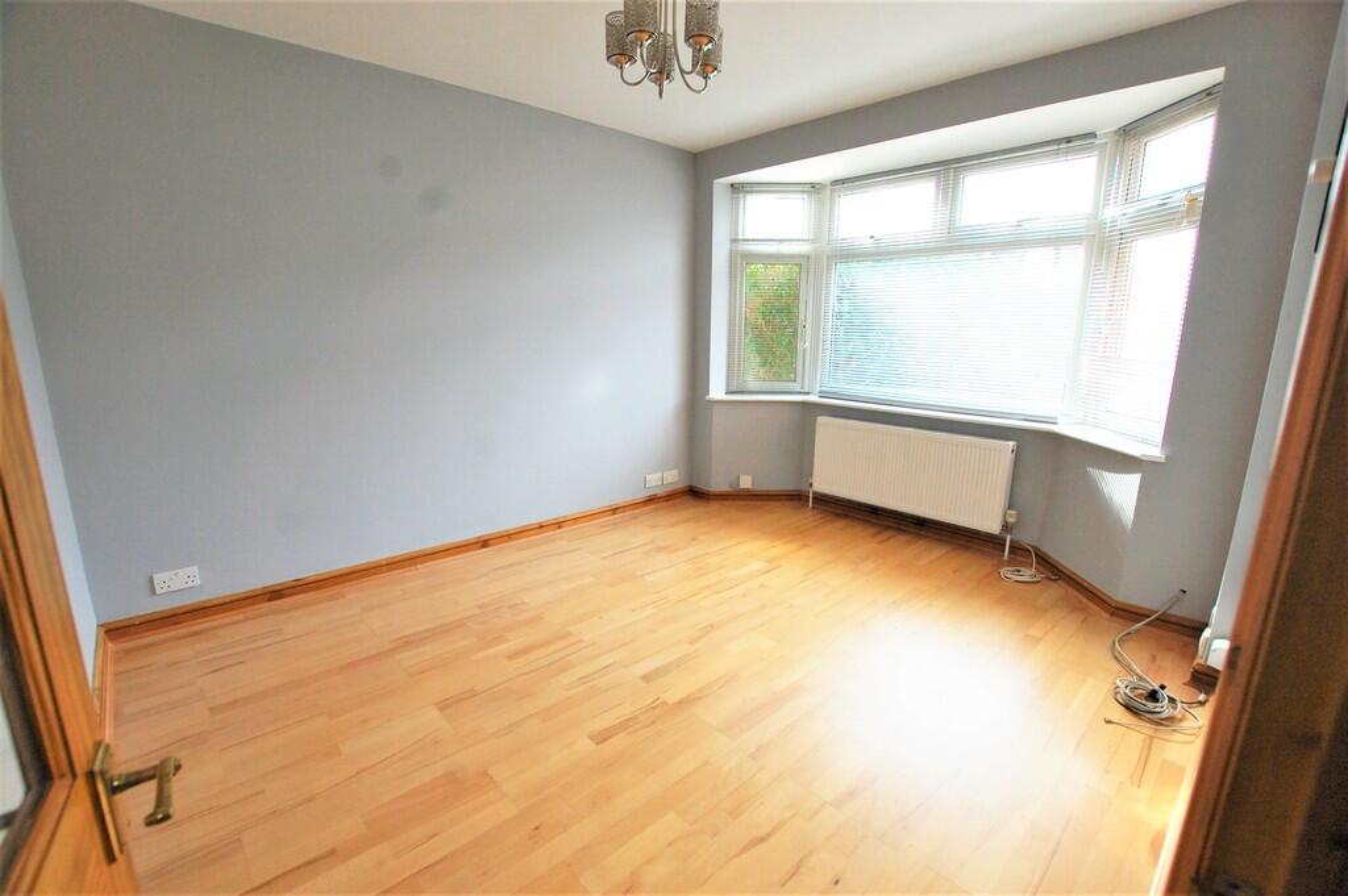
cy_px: 448
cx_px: 674
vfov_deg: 77.2
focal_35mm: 15
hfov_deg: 100.4
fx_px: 561
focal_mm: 10
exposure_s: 1/125
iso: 400
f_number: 5.6
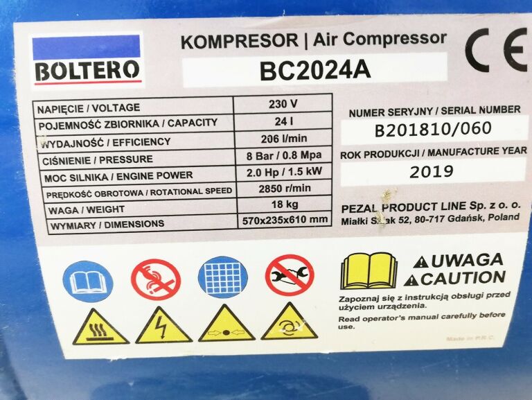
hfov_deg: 51.3
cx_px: 266
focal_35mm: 36
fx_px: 554
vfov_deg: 39.7
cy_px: 200
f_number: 2.2
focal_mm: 3.81
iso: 250
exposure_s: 1/33.3
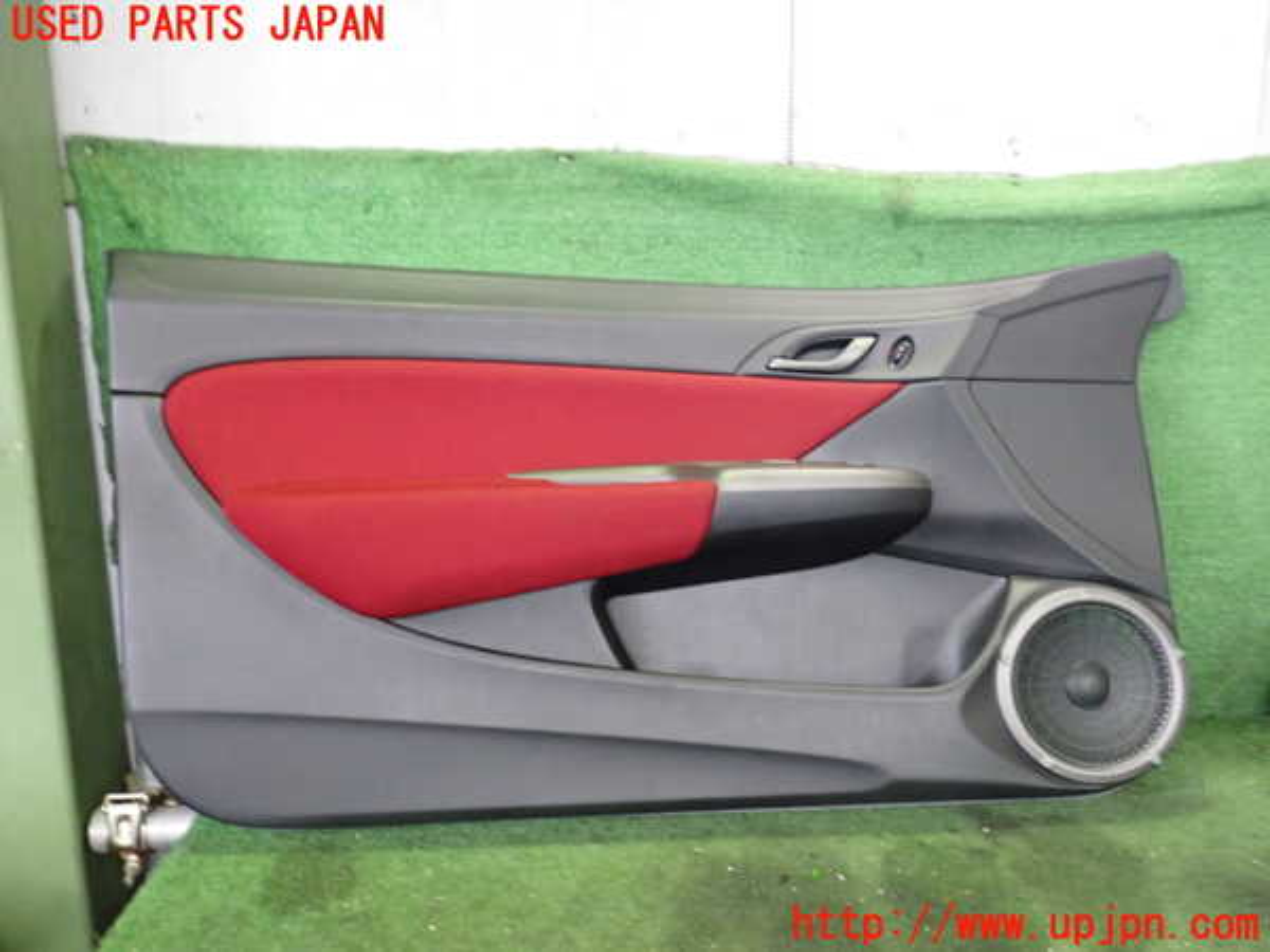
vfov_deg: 46.8
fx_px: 1101
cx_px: 635
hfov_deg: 60.0
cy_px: 476
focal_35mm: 30
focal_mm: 5.4
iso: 500
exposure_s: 1/30
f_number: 2.3
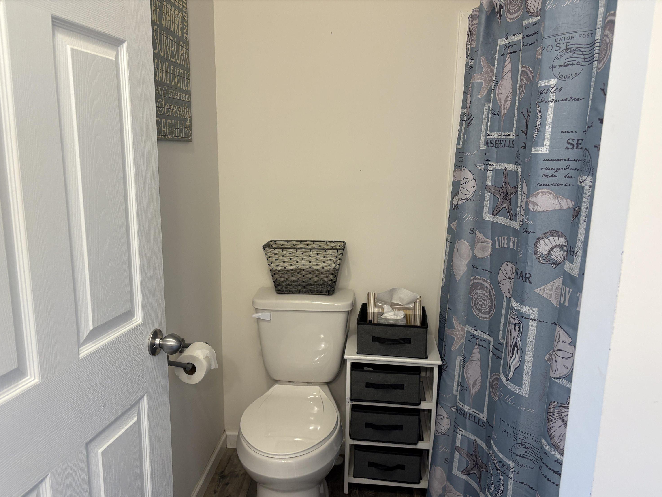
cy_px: 257
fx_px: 516
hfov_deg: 65.3
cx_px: 327
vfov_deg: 51.4
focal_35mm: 27
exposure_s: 1/120
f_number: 1.6
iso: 125
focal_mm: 5.96
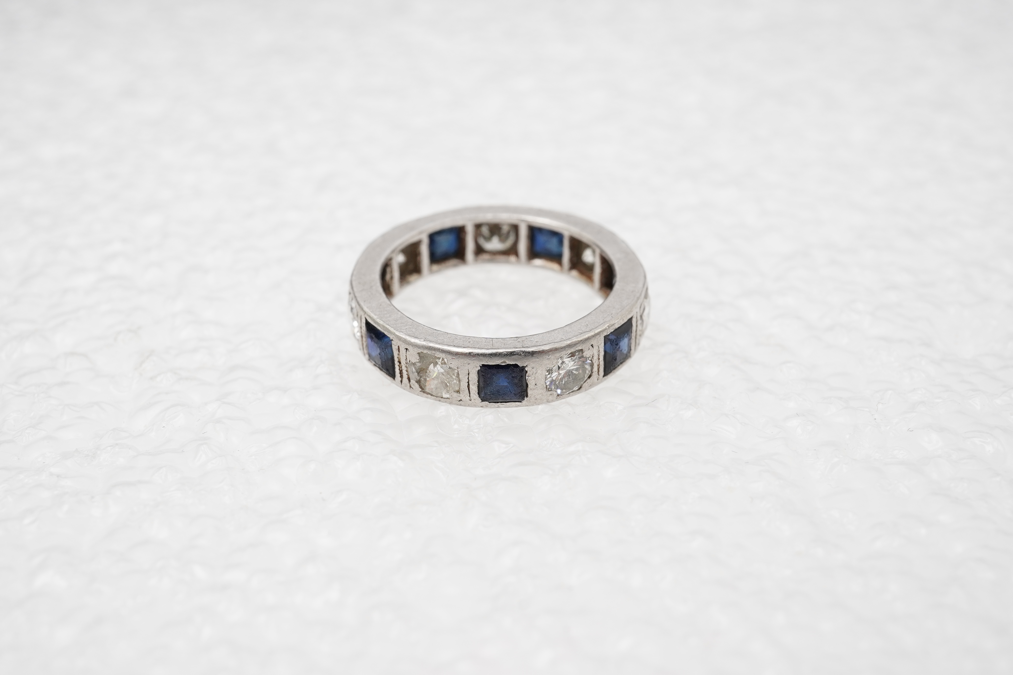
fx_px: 1266
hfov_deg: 43.6
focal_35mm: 45
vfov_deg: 29.9
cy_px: 338
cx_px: 506
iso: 400
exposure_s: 1/125
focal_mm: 30
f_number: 18
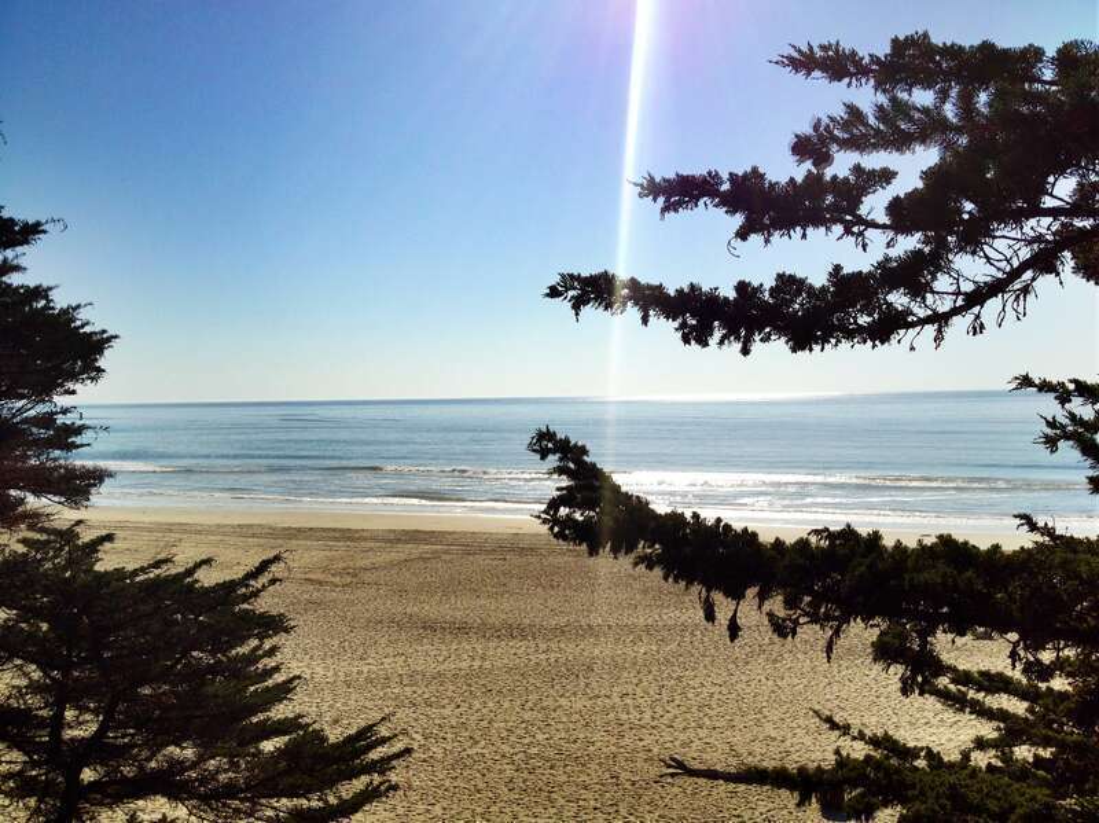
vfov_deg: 40.7
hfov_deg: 52.7
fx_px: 1111
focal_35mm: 35
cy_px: 412
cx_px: 550
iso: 50
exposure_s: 1/6135
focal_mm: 4.28
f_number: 2.4
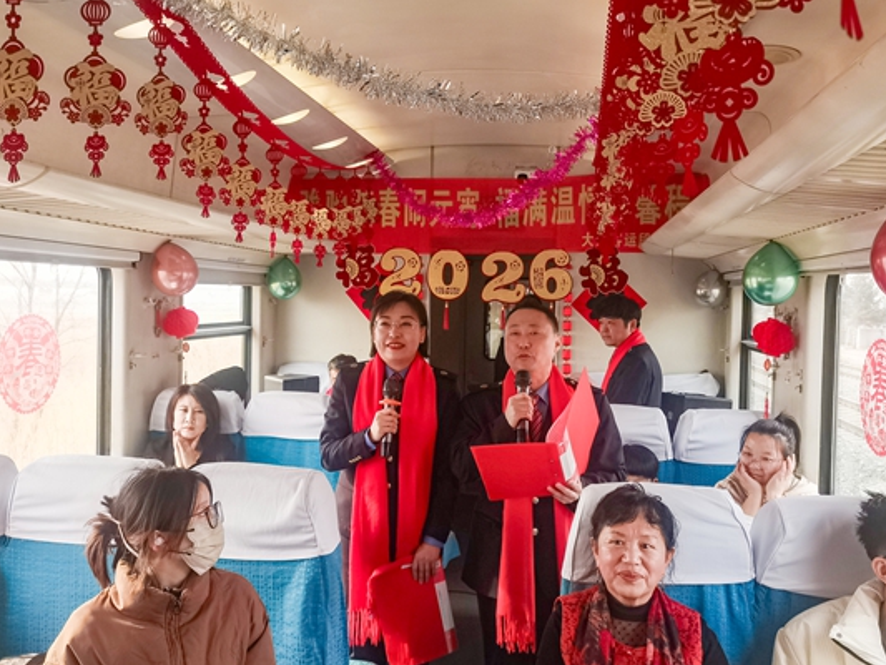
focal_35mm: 32
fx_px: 819
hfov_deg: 56.8
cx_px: 441
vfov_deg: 44.2
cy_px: 330
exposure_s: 1/100
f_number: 1.8
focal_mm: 5.58
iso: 100
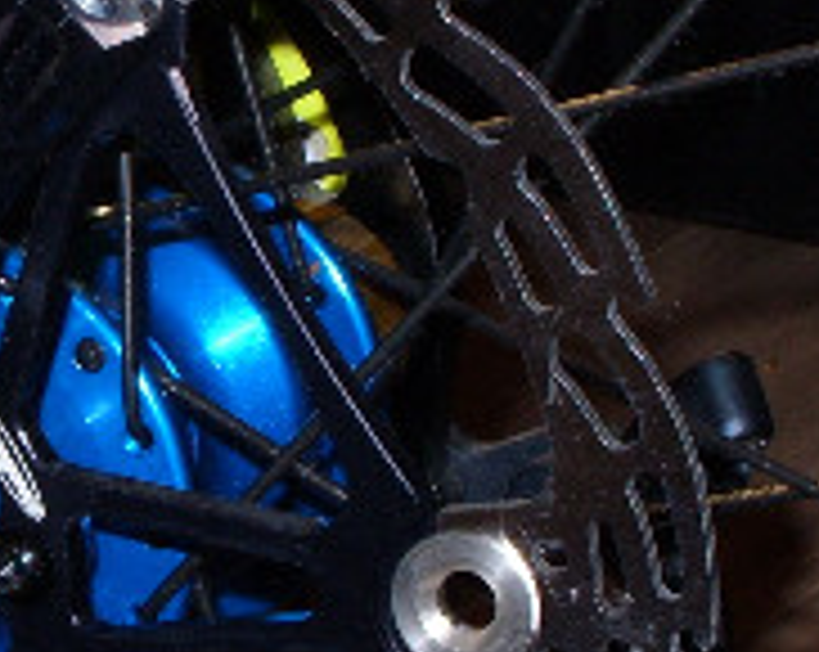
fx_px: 3678
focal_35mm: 152
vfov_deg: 10.1
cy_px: 371
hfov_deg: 12.5
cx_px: -74
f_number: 2.8
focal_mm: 7.8
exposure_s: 1/30
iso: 100
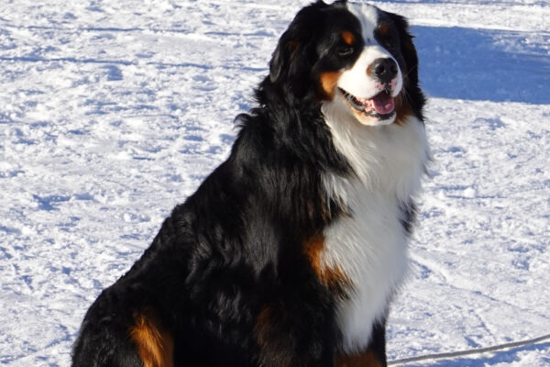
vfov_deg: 6.9
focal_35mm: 200
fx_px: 3055
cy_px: 184
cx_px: 275
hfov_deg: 10.3
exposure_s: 1/400
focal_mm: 72
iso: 100
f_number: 5.6
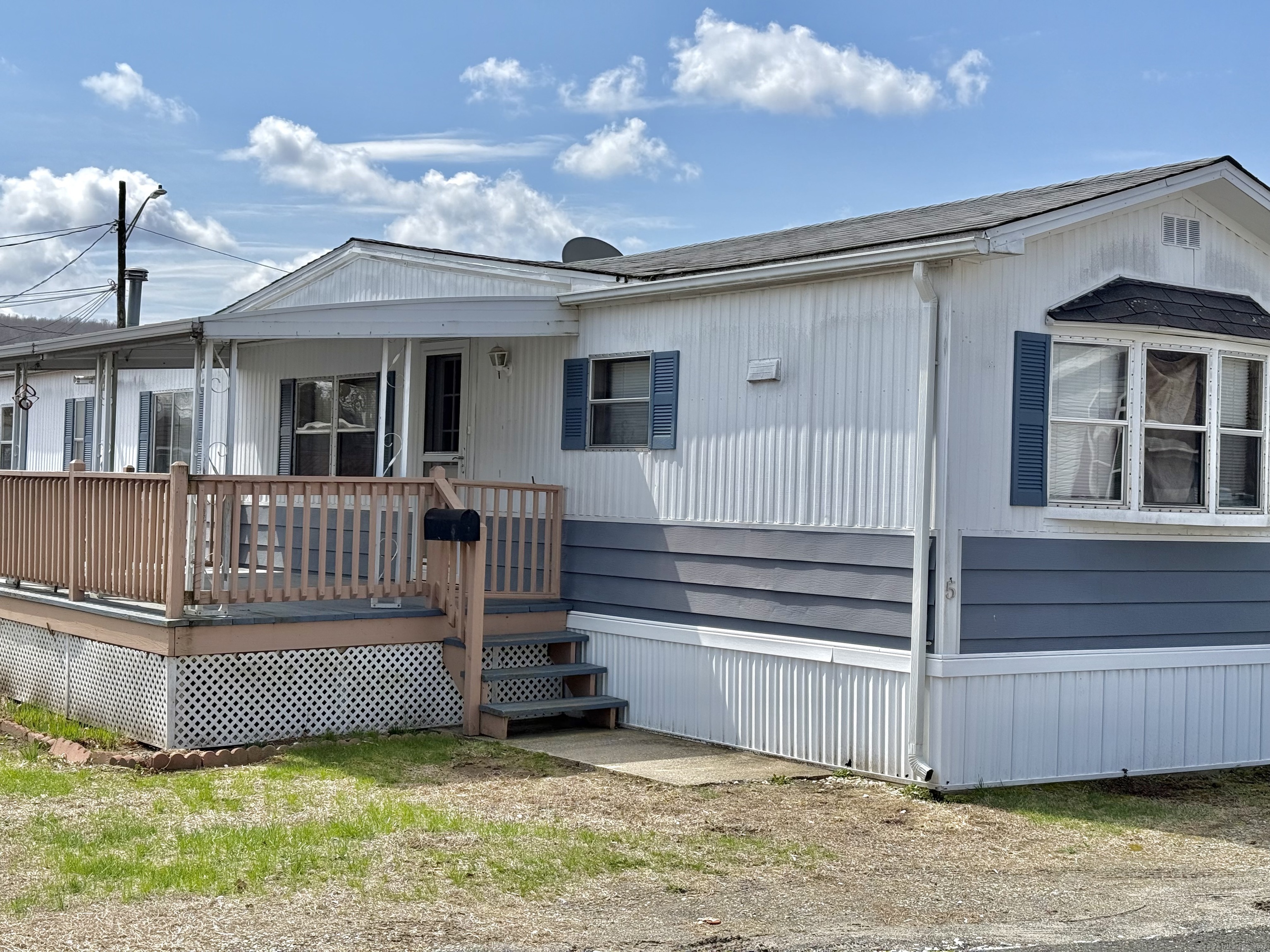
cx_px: 635
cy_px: 476
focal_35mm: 48
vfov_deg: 30.3
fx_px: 1761
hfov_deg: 39.7
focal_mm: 6.76
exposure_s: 1/5208
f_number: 1.78
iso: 64
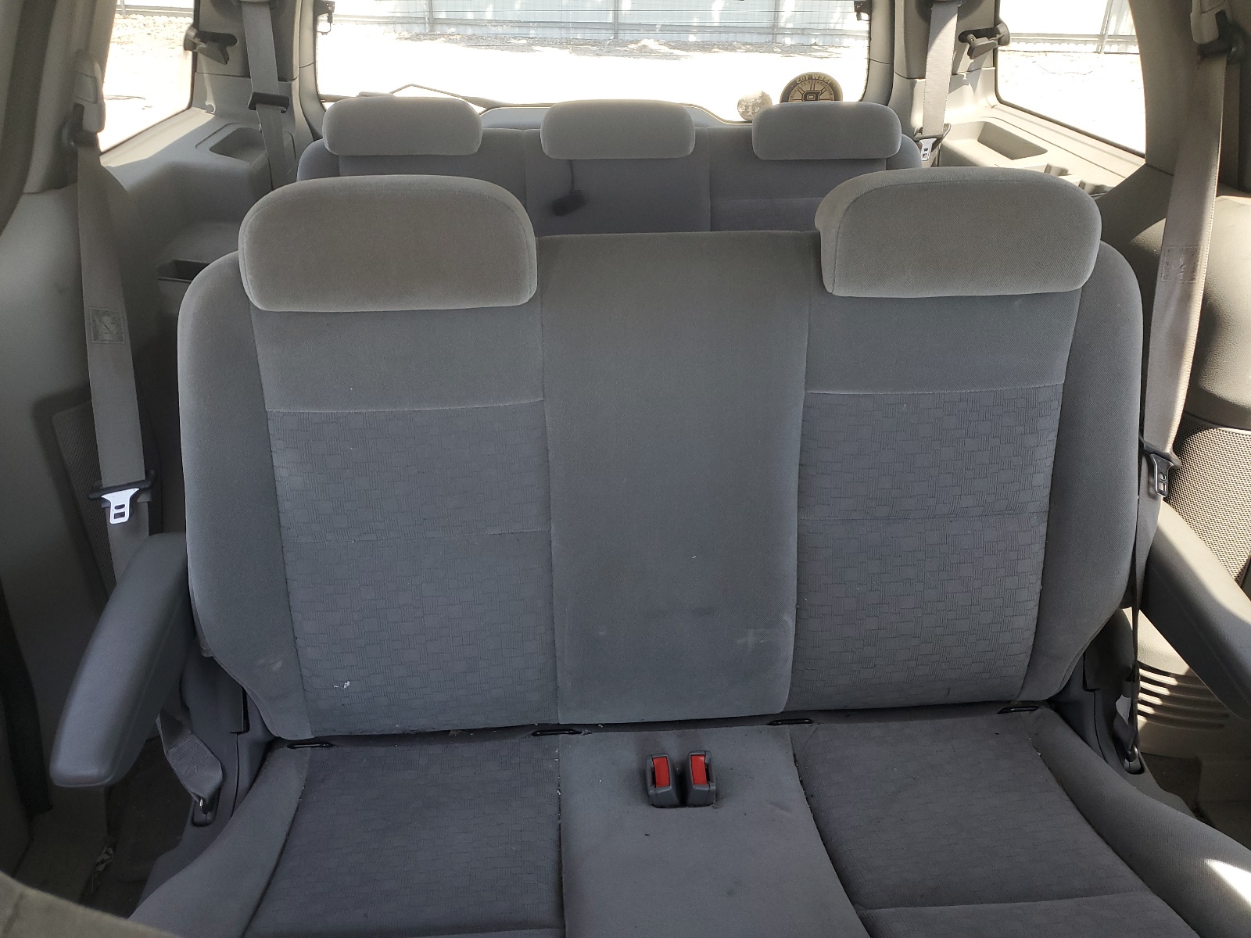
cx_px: 626
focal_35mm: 26
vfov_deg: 53.1
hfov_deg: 67.3
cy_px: 469
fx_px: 940
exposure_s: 1/120
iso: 72
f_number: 1.5
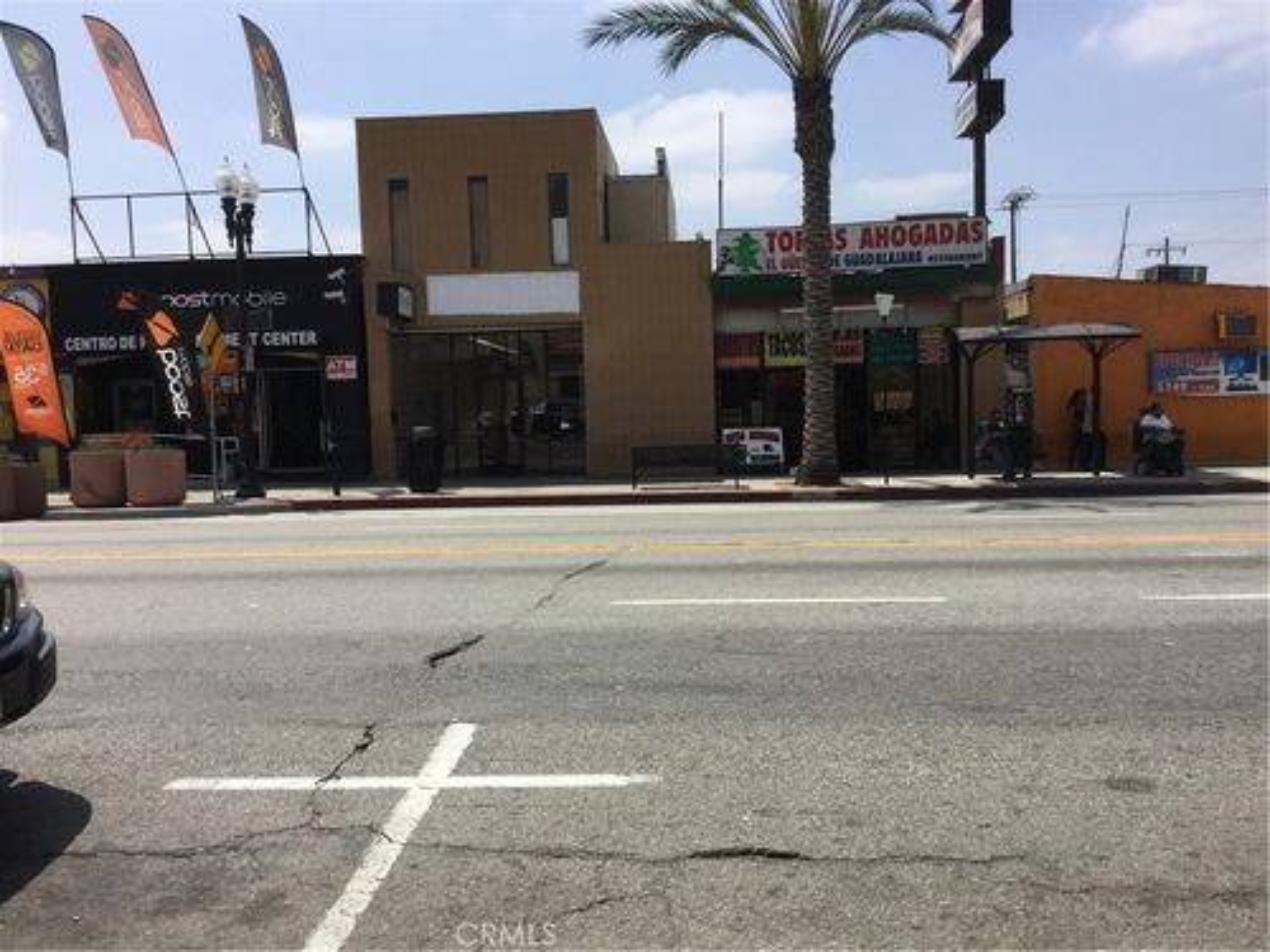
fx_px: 1137
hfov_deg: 58.4
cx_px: 635
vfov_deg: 45.4
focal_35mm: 31
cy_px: 476
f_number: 2.4
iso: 25
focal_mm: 3.3
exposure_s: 1/1698
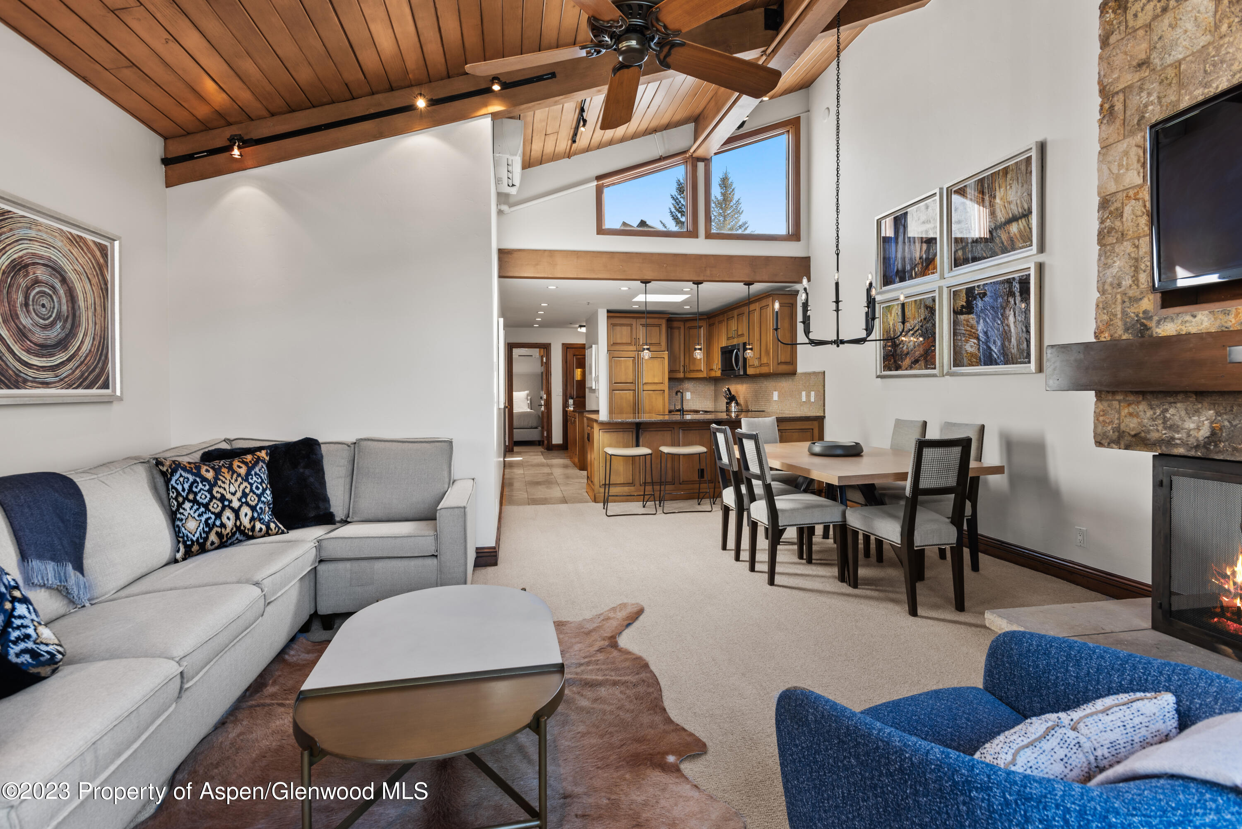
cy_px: 414
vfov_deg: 70.5
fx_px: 587
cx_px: 621
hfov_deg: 93.3
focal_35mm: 17
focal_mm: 17
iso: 100
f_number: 7.1
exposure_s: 1/2
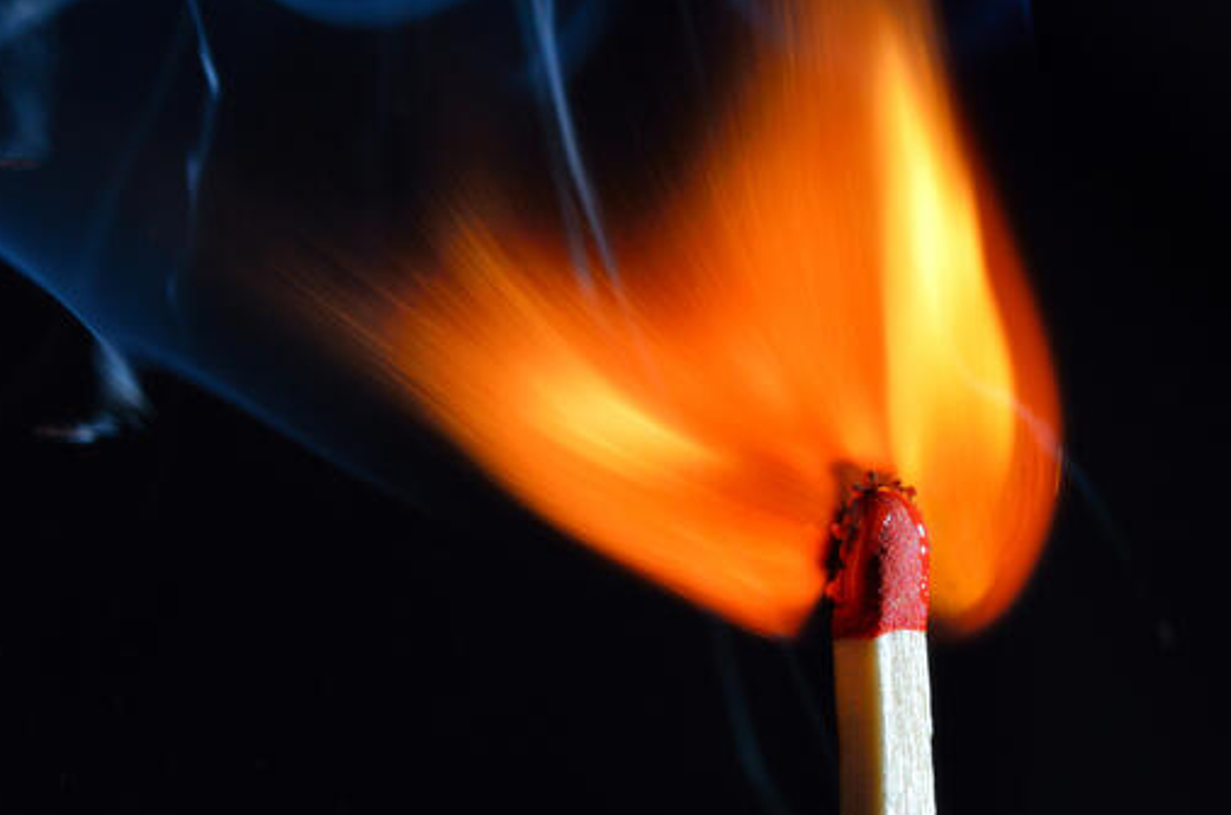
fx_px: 7393
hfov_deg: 9.5
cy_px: 400
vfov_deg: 6.3
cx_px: 401
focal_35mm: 217
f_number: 18
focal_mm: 105
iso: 400
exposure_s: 1/400
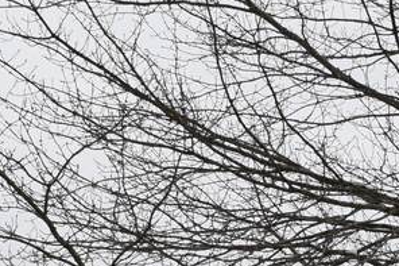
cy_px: 679
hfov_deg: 10.1
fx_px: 2182
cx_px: 613
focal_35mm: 197
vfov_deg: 6.6
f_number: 7.1
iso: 400
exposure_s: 1/200
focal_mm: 24
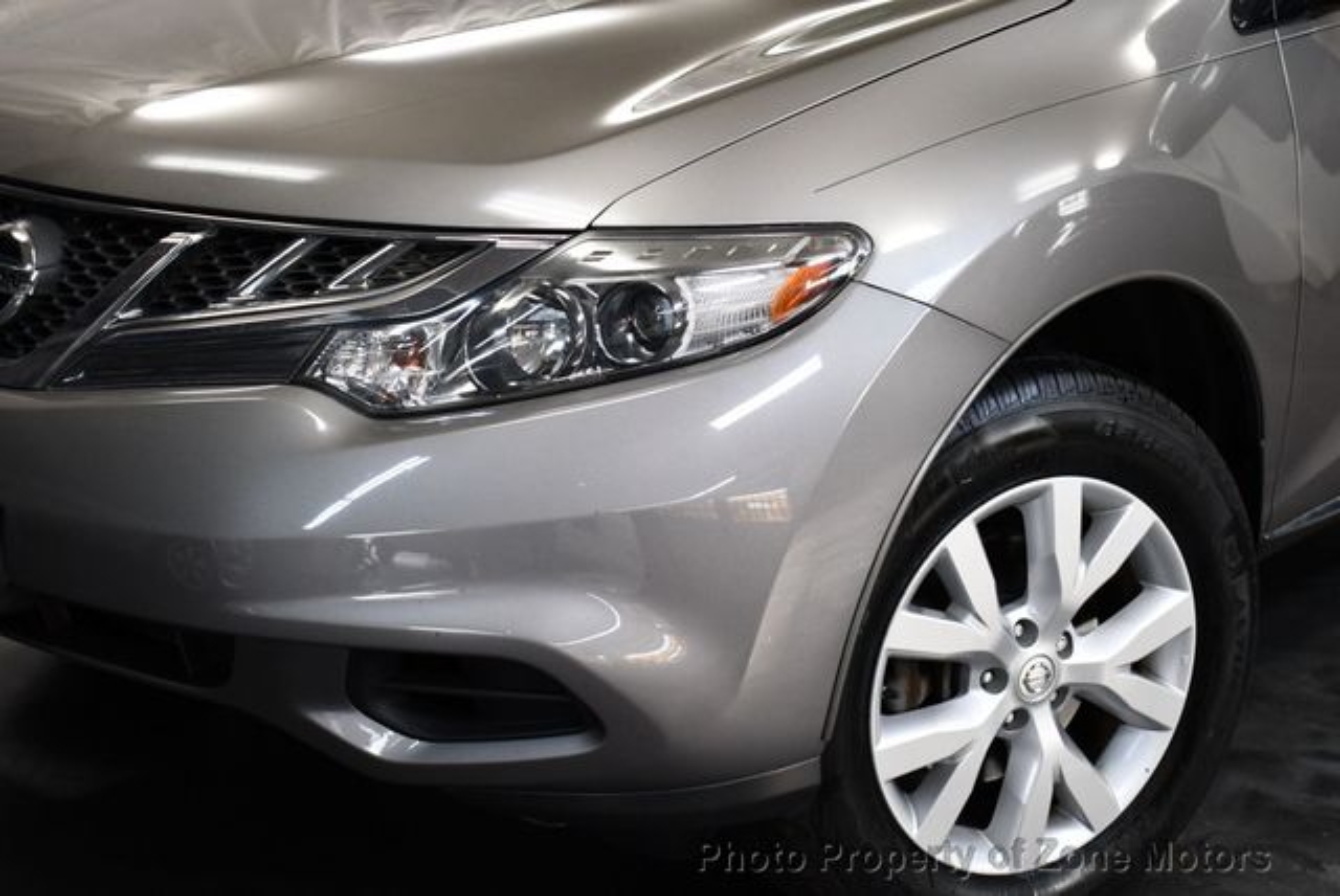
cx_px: 670
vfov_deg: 22.0
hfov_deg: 32.4
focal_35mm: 62
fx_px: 2310
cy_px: 448
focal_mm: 31
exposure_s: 1/200
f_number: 4.2
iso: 800
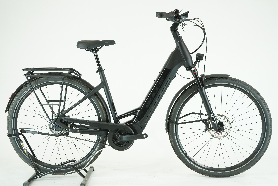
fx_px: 402
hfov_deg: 38.2
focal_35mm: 52
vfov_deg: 26.0
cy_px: 93
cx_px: 139
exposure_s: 1/200
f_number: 5
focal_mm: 52
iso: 1600
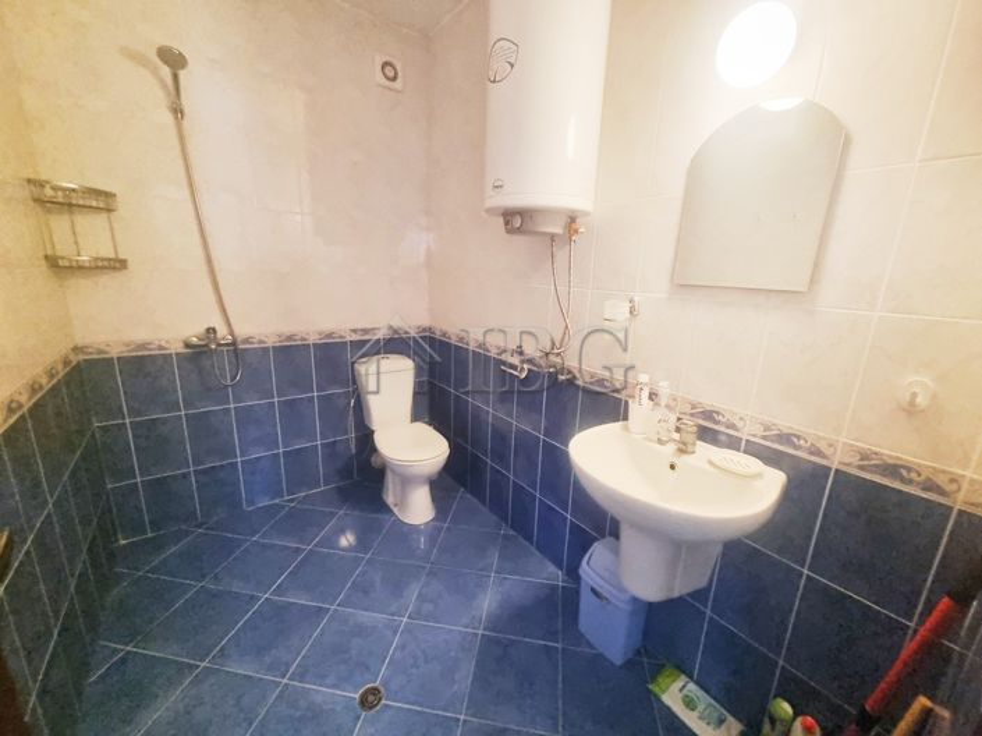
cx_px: 491
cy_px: 368
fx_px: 369
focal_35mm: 13
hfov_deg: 106.2
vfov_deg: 89.9
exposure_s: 1/33
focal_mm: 2.2
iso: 500
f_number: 2.2
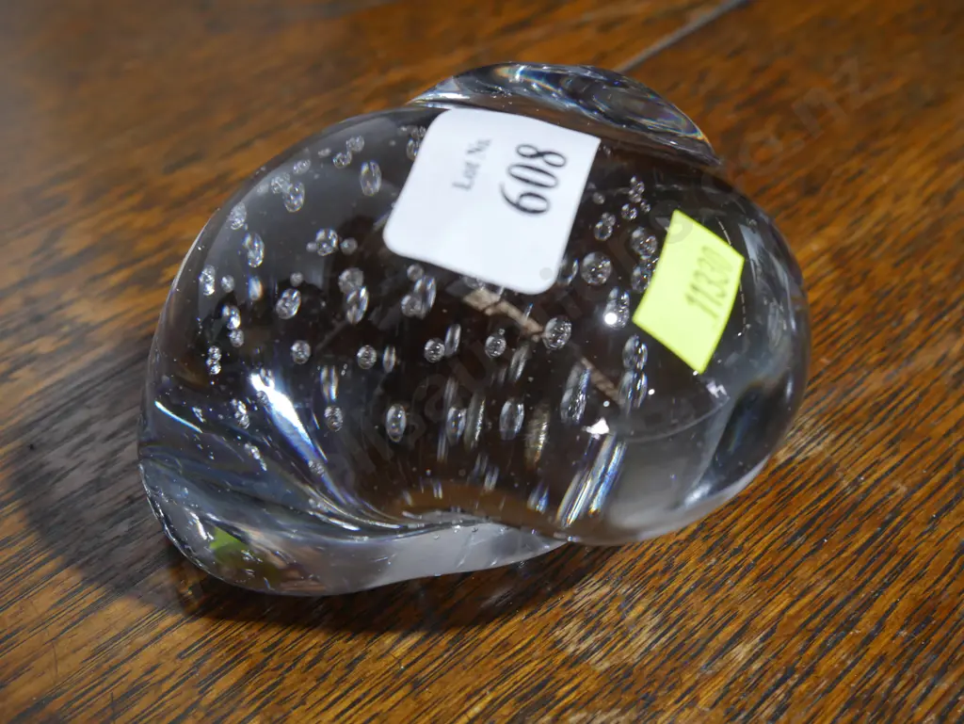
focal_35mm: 46
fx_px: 1282
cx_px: 482
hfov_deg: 41.2
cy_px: 362
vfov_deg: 31.5
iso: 1250
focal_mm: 23
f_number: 5.6
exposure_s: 1/60
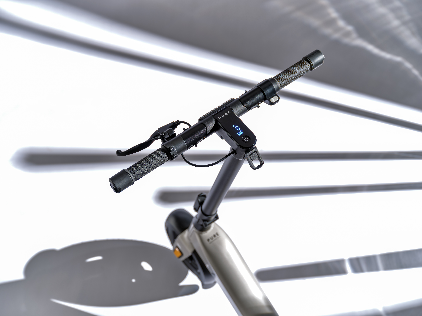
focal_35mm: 66
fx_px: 805
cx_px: 211
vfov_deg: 22.3
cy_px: 158
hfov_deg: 29.4
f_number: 5
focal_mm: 83.1
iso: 50
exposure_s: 1/8
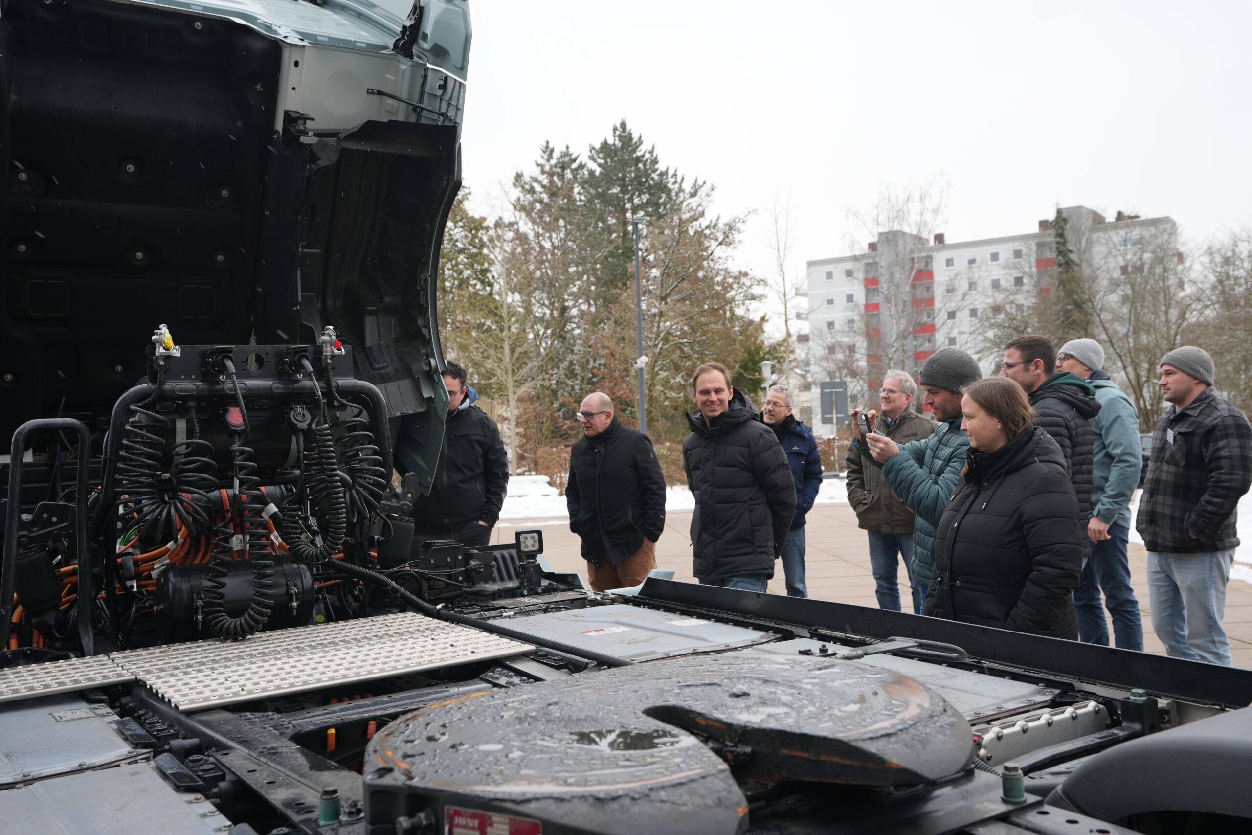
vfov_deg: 37.9
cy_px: 418
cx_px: 626
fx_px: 1217
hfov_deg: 54.4
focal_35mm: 35
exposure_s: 1/100
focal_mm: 35
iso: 100
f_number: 4.5
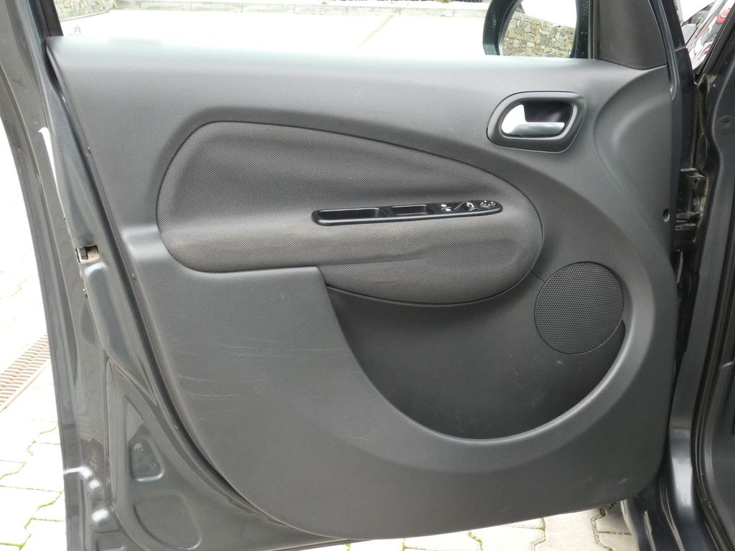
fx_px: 871
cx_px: 368
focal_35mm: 41
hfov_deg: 45.8
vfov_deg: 35.1
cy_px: 276
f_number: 5.6
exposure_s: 1/80
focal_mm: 7.3
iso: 500
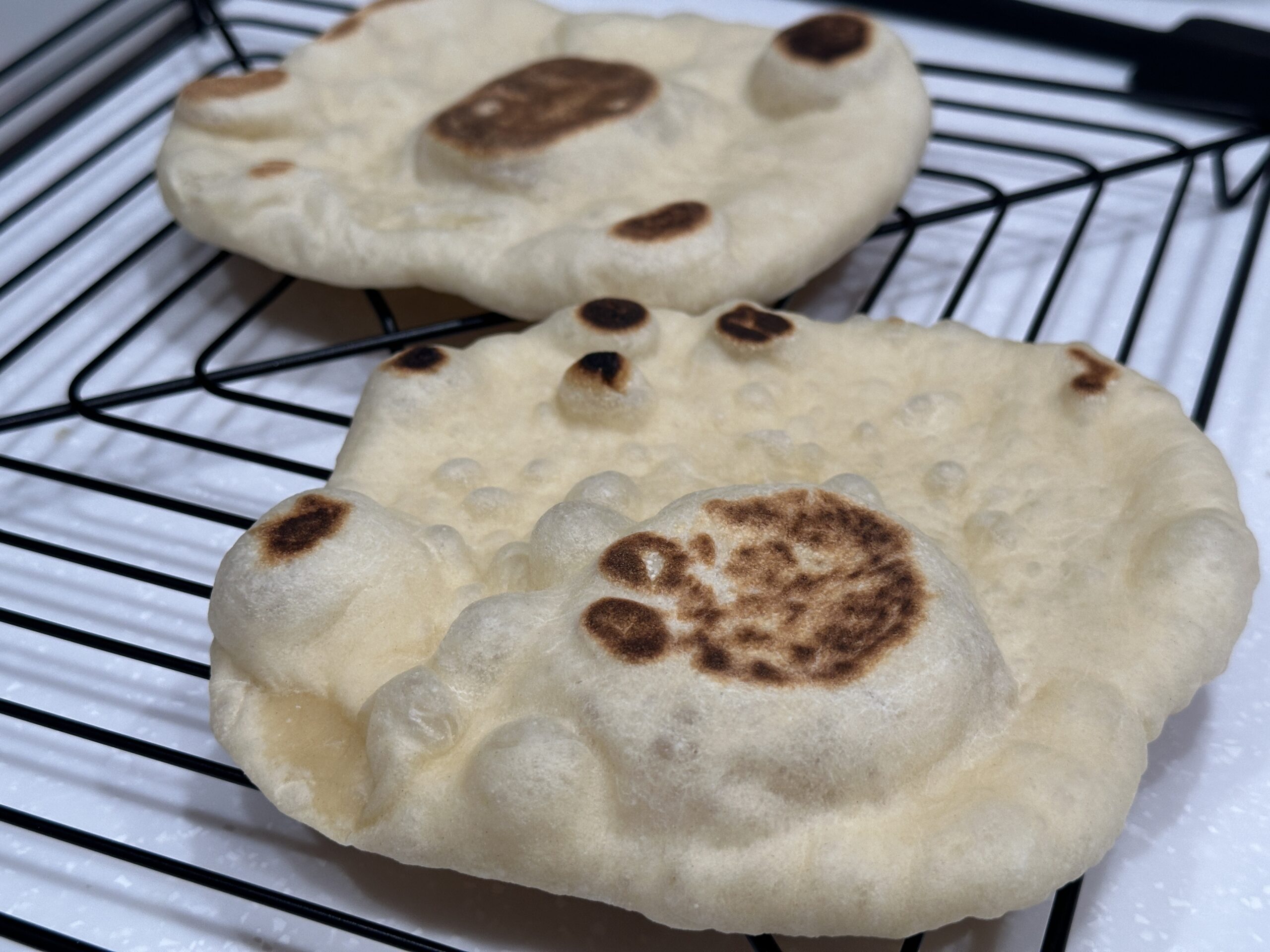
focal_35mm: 48
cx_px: 635
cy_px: 476
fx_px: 1761
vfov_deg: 30.3
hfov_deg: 39.7
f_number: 1.78
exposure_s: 1/50
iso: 80
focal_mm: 6.86
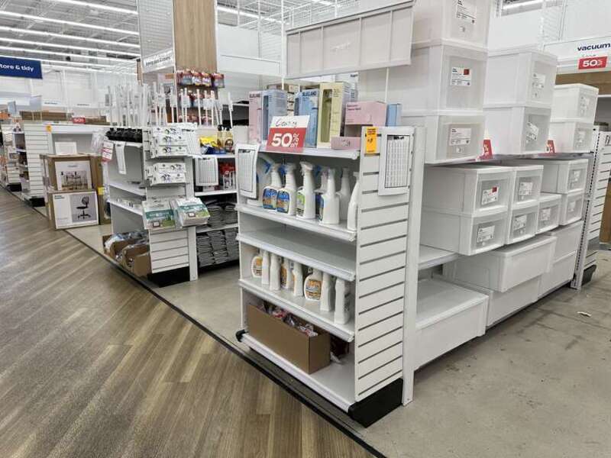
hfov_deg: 71.6
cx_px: 306
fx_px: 424
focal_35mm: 24
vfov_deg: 56.8
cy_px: 229
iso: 100
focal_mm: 6.86
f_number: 1.78
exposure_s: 1/120
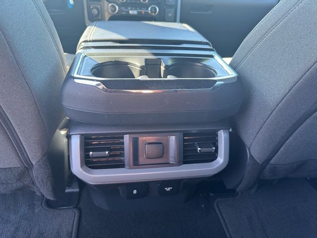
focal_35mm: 24
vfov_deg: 56.8
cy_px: 119
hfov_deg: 71.6
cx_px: 158
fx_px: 220
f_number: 1.78
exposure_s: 1/78
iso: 200
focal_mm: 6.76
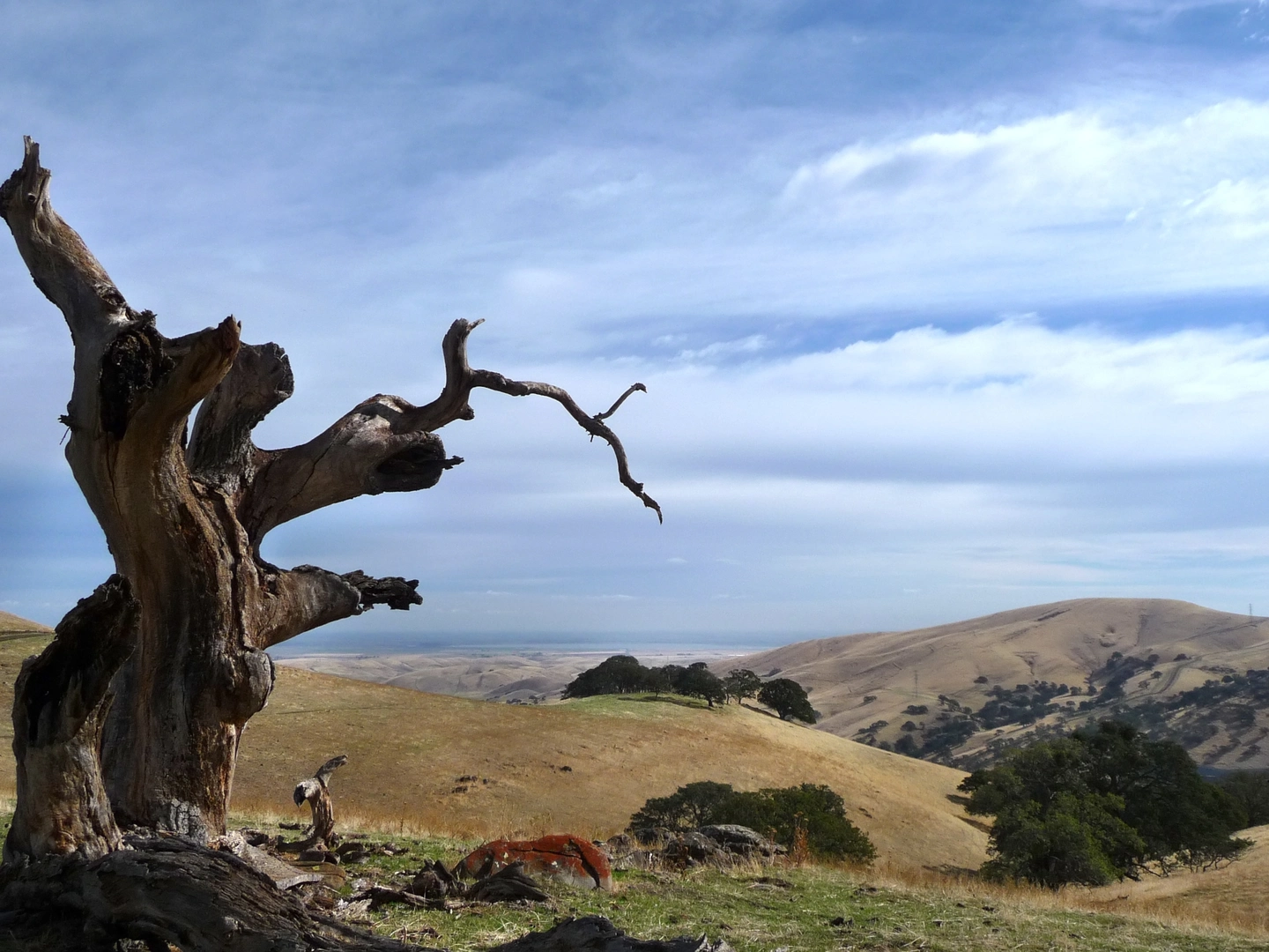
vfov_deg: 49.7
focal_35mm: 28
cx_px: 634
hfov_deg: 63.4
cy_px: 476
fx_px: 1026
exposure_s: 1/640
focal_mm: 4.7
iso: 100
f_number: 8
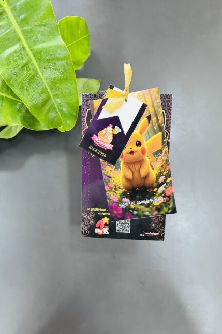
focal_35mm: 28
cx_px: 112
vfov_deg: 65.5
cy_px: 170
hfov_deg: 46.4
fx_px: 259
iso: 100
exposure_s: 1/100
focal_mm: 5.7
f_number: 1.5
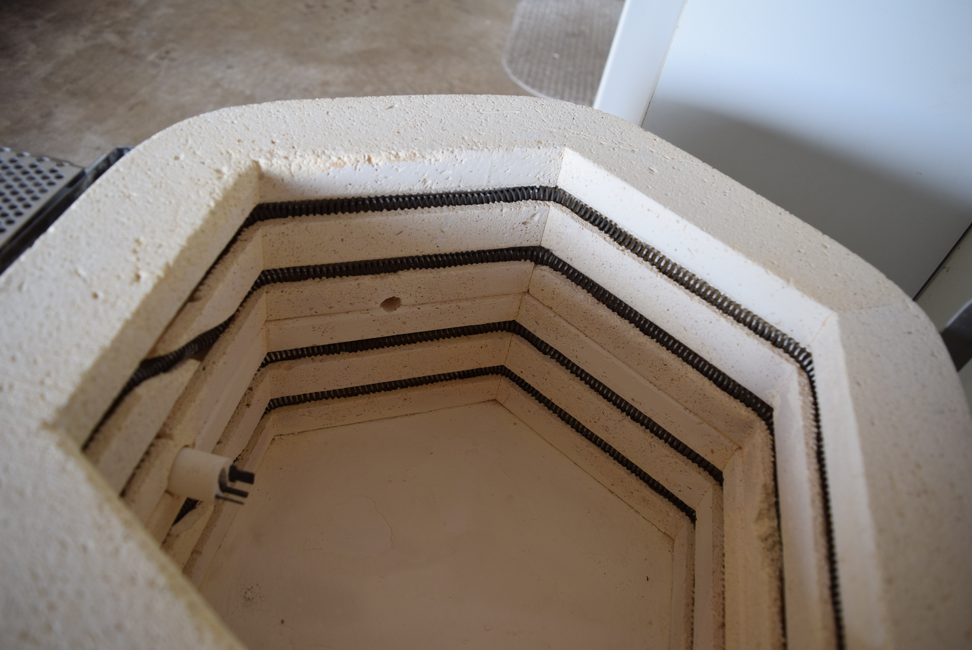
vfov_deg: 48.0
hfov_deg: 67.3
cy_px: 325
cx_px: 486
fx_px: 730
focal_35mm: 27
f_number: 4.5
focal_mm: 18
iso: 400
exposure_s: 1/80
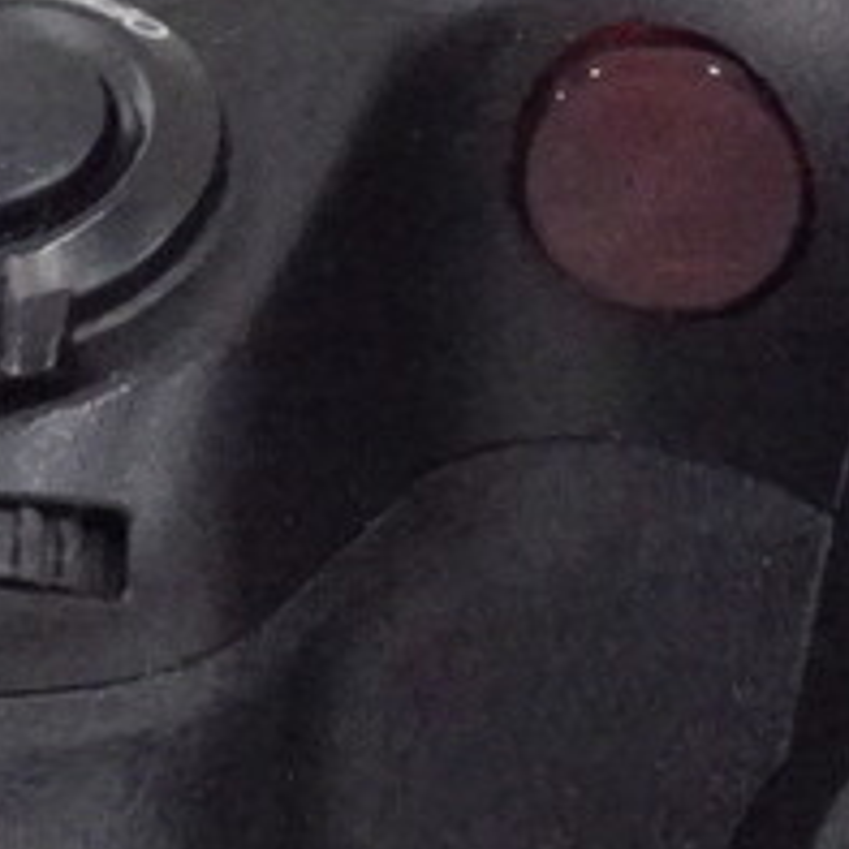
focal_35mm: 500
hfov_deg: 3.5
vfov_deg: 3.5
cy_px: 651
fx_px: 13874
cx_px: 1241
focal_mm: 15.92
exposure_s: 1/100
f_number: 5
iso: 1250
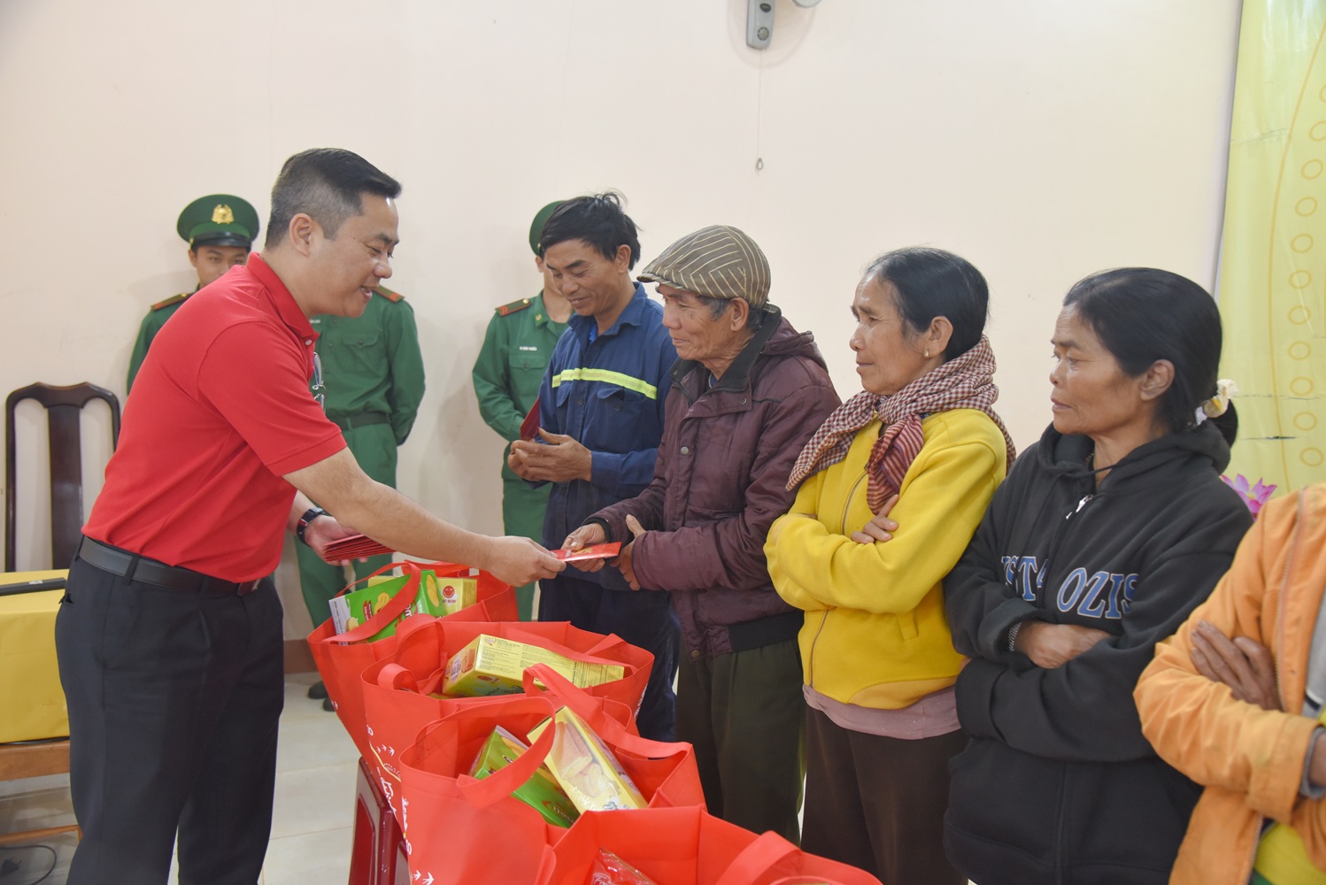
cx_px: 663
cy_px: 442
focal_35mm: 30
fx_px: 1105
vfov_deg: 43.6
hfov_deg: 61.9
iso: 2000
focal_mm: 30
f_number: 4.5
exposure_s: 1/80
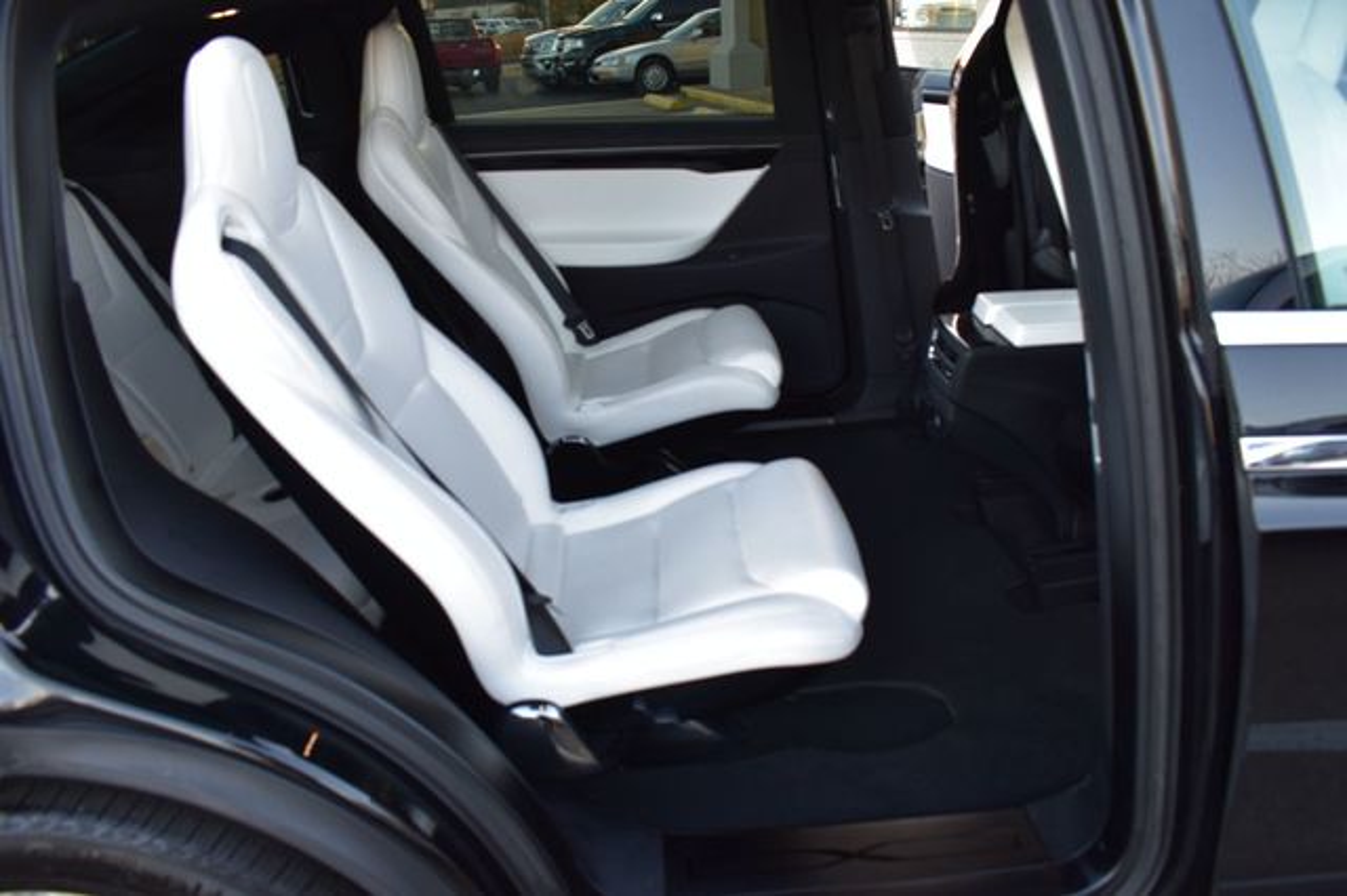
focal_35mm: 27
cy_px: 448
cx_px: 674
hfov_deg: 67.4
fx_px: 1010
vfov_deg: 47.9
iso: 400
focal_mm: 18
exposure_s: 1/25
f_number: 7.1
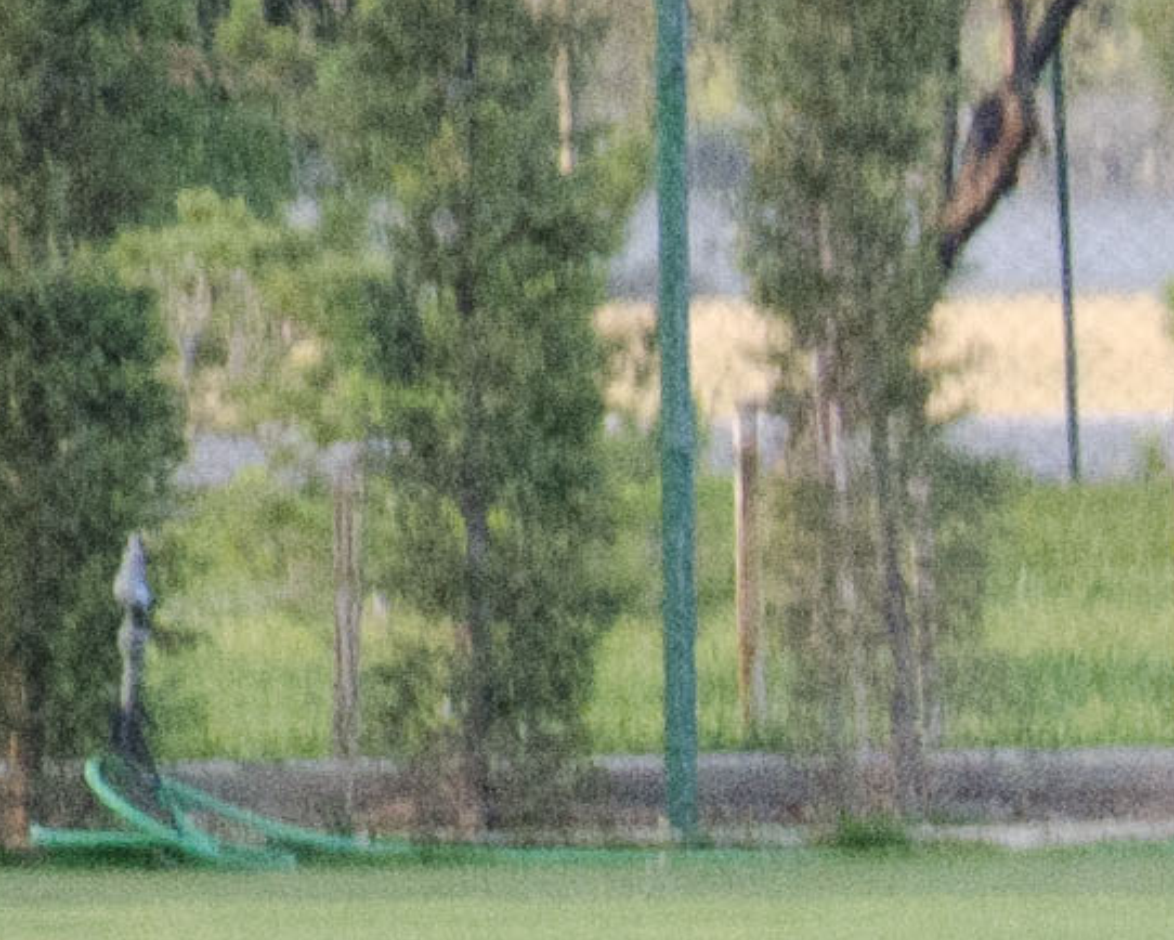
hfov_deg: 1.4
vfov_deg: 1.2
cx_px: 2673
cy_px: 2071
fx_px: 46620
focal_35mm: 1341
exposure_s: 1/500
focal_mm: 105
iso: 1100
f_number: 5.6
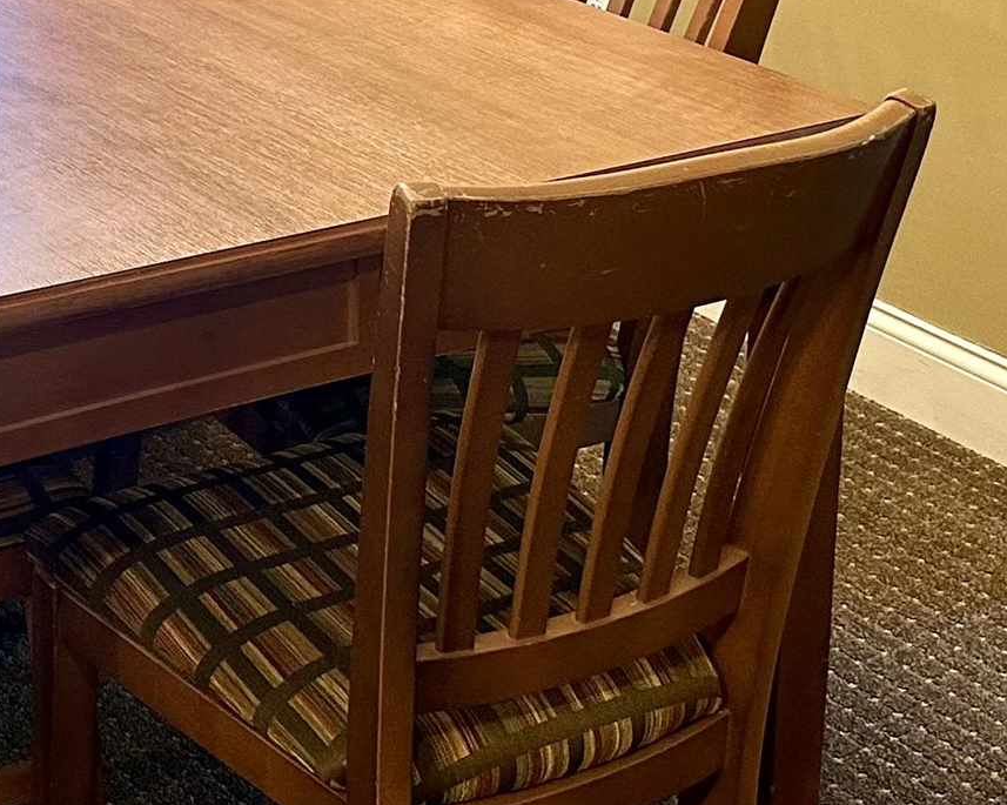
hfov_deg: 22.0
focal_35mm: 84
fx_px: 2503
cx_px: 31
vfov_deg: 17.6
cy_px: -106
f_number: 1.78
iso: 250
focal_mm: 6.86
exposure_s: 1/60
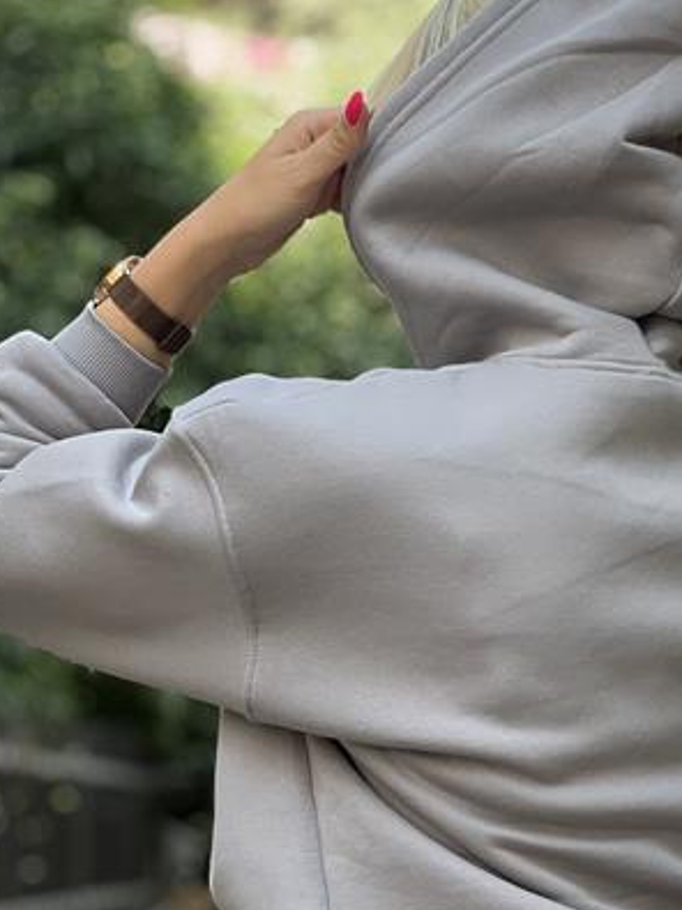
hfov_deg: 9.5
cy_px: 737
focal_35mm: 156
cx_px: 567
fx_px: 4100
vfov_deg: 12.6
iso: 40
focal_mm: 9
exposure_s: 1/121
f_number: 2.8
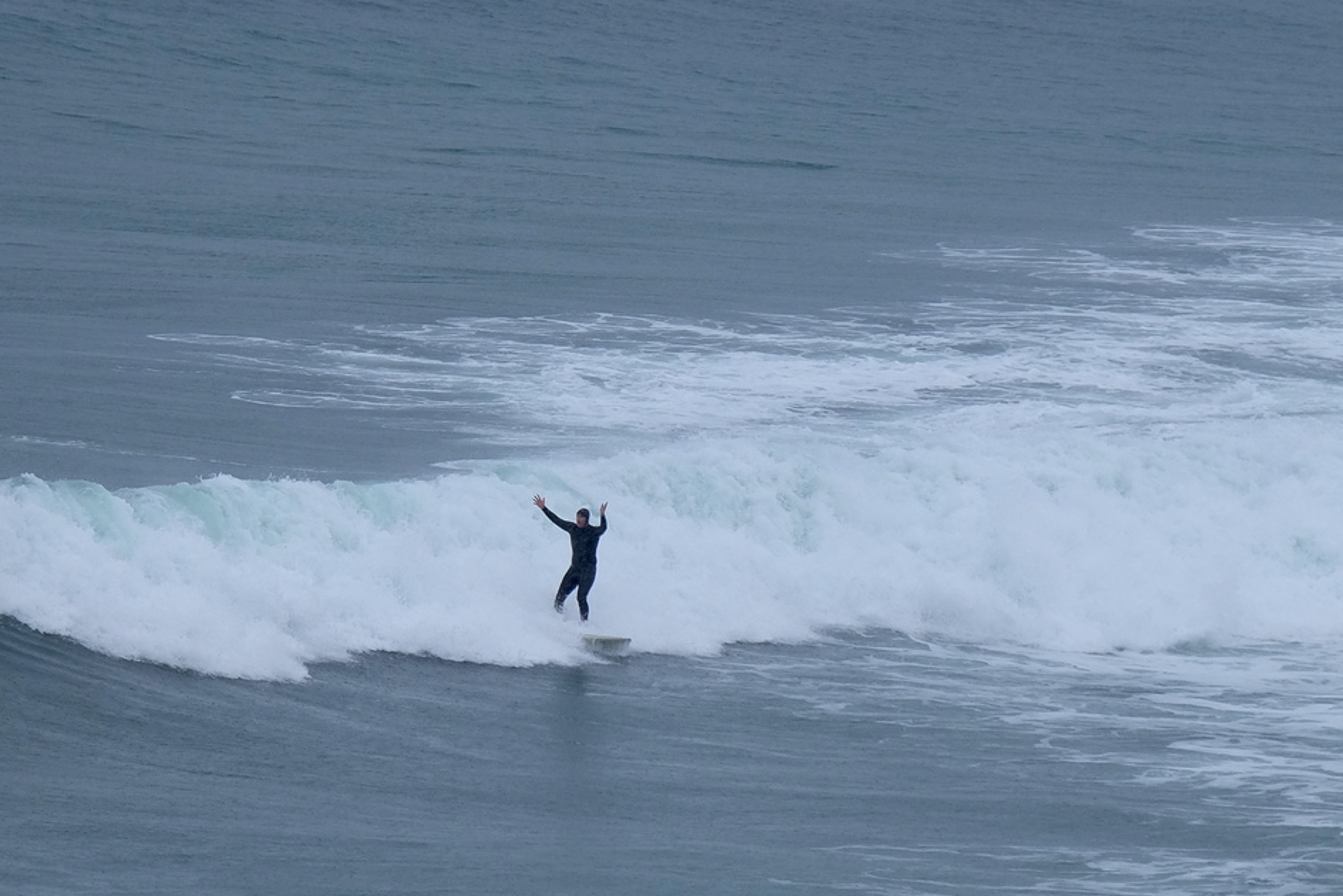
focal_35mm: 567
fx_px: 21157
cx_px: 431
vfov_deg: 2.4
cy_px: 399
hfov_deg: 3.6
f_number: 6.7
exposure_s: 1/1100
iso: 400
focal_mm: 230
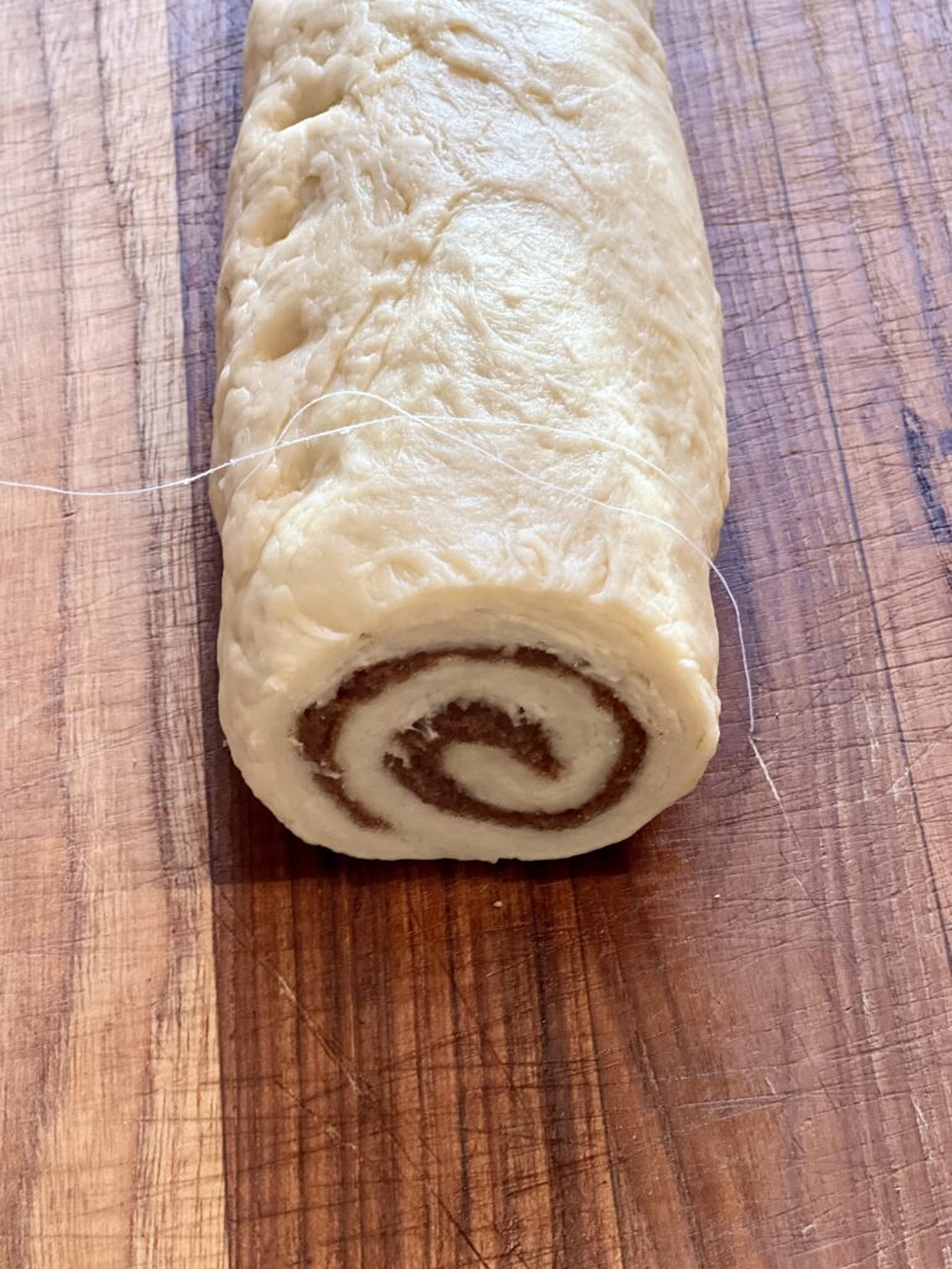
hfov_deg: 19.1
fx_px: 2824
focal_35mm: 77
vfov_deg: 25.3
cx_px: 476
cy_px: 634
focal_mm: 9
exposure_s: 1/40
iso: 200
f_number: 2.8
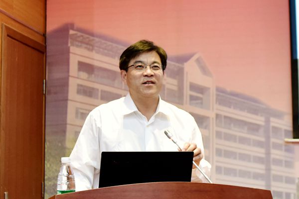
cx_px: 150
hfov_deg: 78.6
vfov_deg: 57.2
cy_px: 100
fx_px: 183
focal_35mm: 22
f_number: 3.2
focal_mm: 22
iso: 800
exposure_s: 1/40
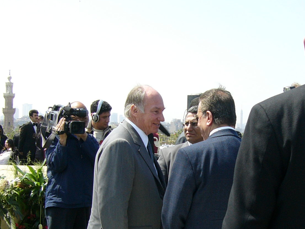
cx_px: 185
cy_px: 140
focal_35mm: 65
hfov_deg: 29.7
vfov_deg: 22.5
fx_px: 573
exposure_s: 1/80
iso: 50
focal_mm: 5.8
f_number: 8
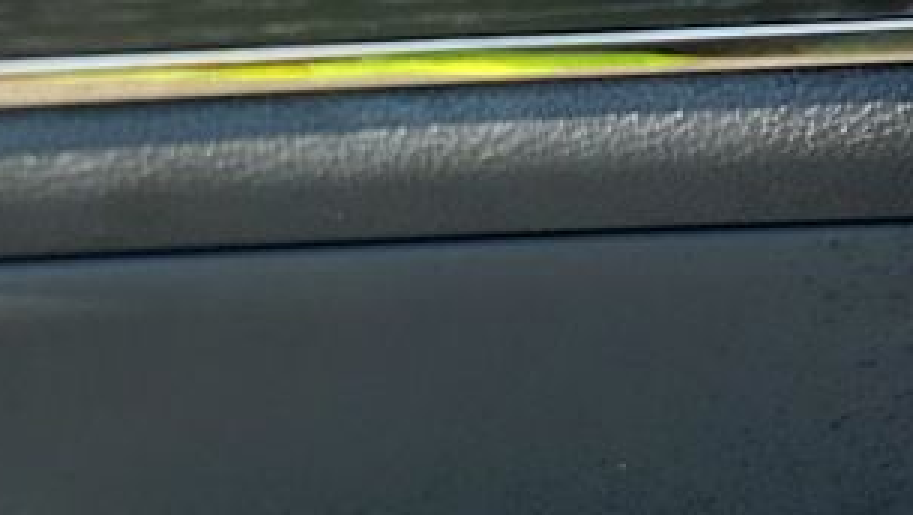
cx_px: 1655
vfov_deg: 8.4
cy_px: 1066
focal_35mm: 137
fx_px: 3319
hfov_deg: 13.9
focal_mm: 6.7
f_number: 1.8
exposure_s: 1/196
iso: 50
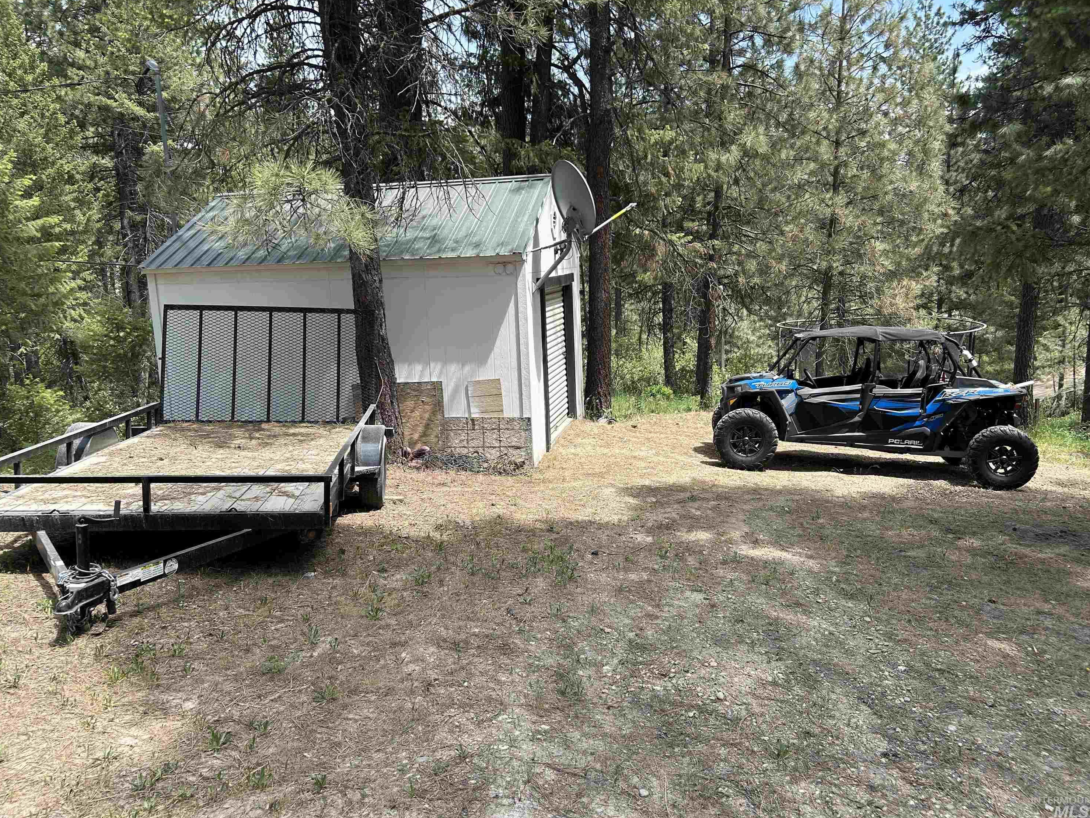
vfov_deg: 51.4
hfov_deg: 65.3
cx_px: 550
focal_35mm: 27
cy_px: 414
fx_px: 850
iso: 50
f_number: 1.5
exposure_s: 1/1431
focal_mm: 5.7
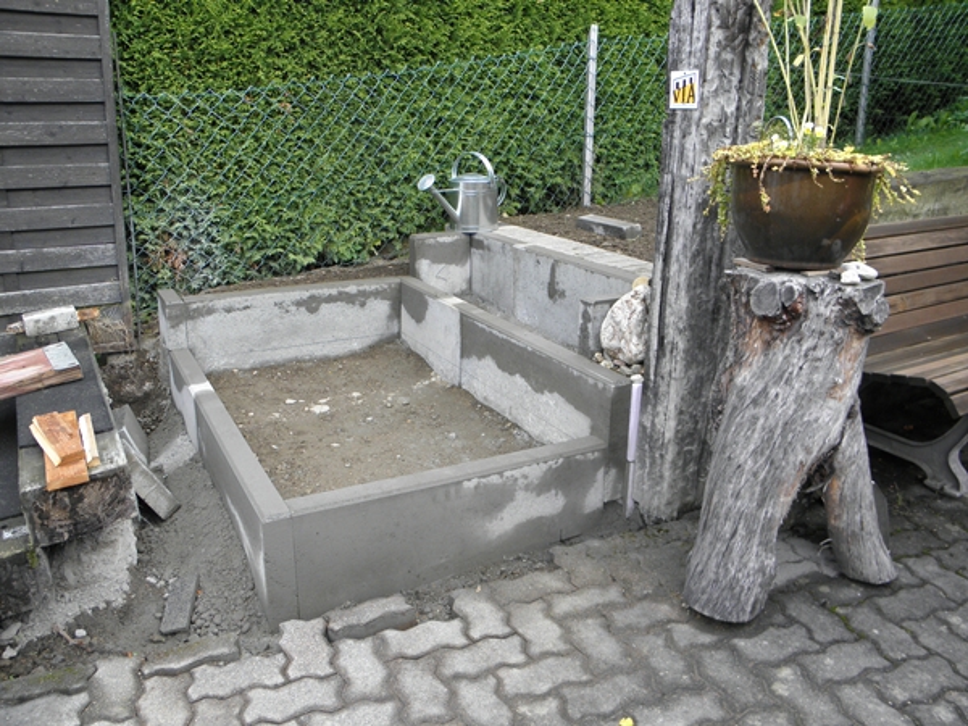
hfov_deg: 63.4
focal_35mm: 28
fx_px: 783
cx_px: 484
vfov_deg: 49.7
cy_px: 363
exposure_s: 1/125
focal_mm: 5
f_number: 3.5
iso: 100
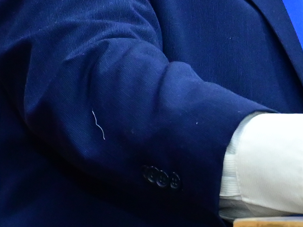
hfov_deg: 5.3
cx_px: 272
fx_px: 3283
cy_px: -66
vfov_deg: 4.0
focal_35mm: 375
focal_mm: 70
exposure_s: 1/125
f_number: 4.5
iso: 5000
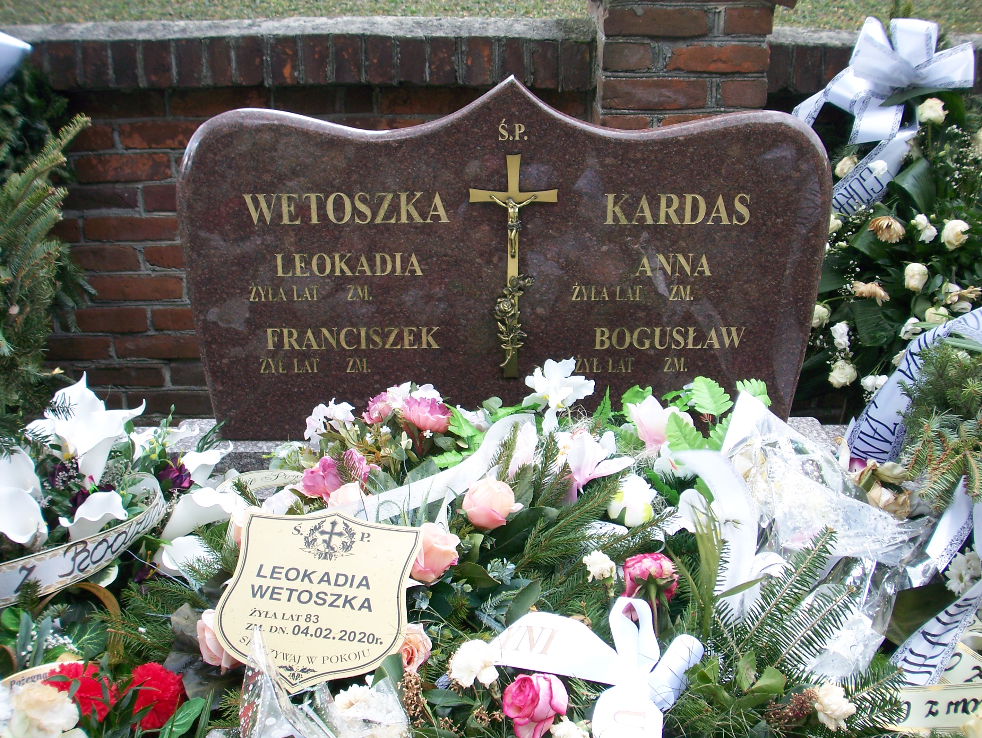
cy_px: 369
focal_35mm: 38
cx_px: 491
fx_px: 1079
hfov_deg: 48.9
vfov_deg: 37.8
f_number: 3.9
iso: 64
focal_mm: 6.3
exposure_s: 1/40
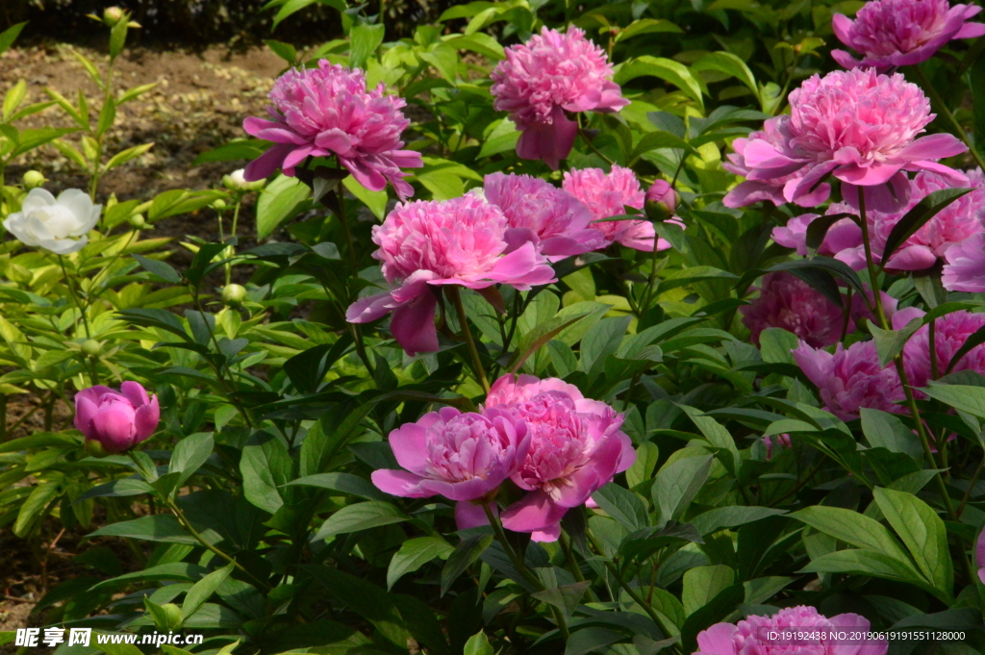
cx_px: 492
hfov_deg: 11.2
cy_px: 328
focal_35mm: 183
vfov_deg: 7.5
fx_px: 5003
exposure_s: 1/250
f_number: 32
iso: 2000
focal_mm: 122
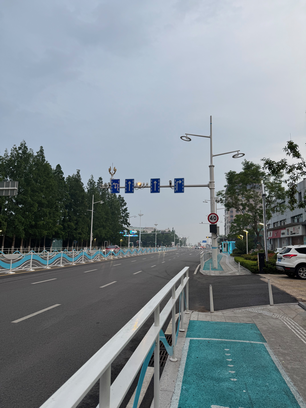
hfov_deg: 56.8
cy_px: 204
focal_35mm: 24
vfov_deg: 71.6
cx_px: 153
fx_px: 283
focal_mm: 6.76
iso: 80
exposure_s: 1/100
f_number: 1.78
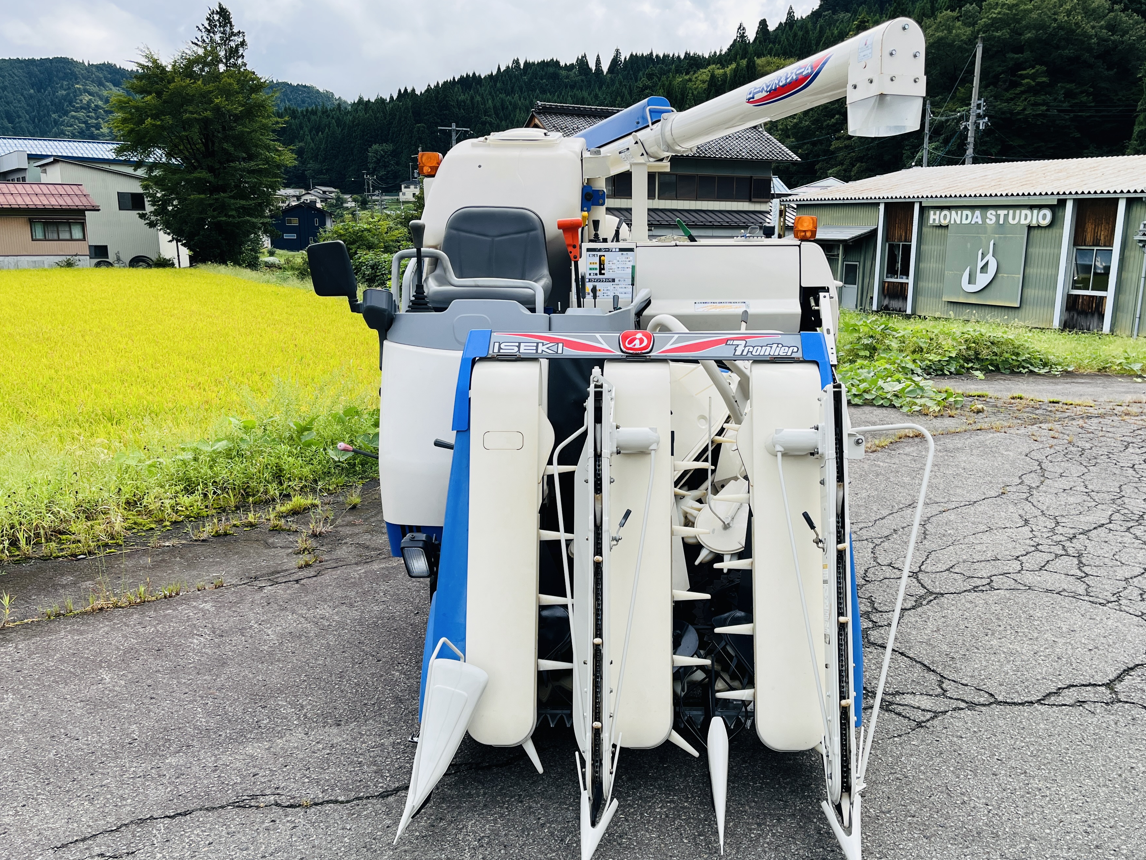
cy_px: 458
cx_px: 637
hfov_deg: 59.8
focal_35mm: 30
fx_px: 993
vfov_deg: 46.8
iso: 50
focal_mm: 5.1
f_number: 1.6
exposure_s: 1/1647
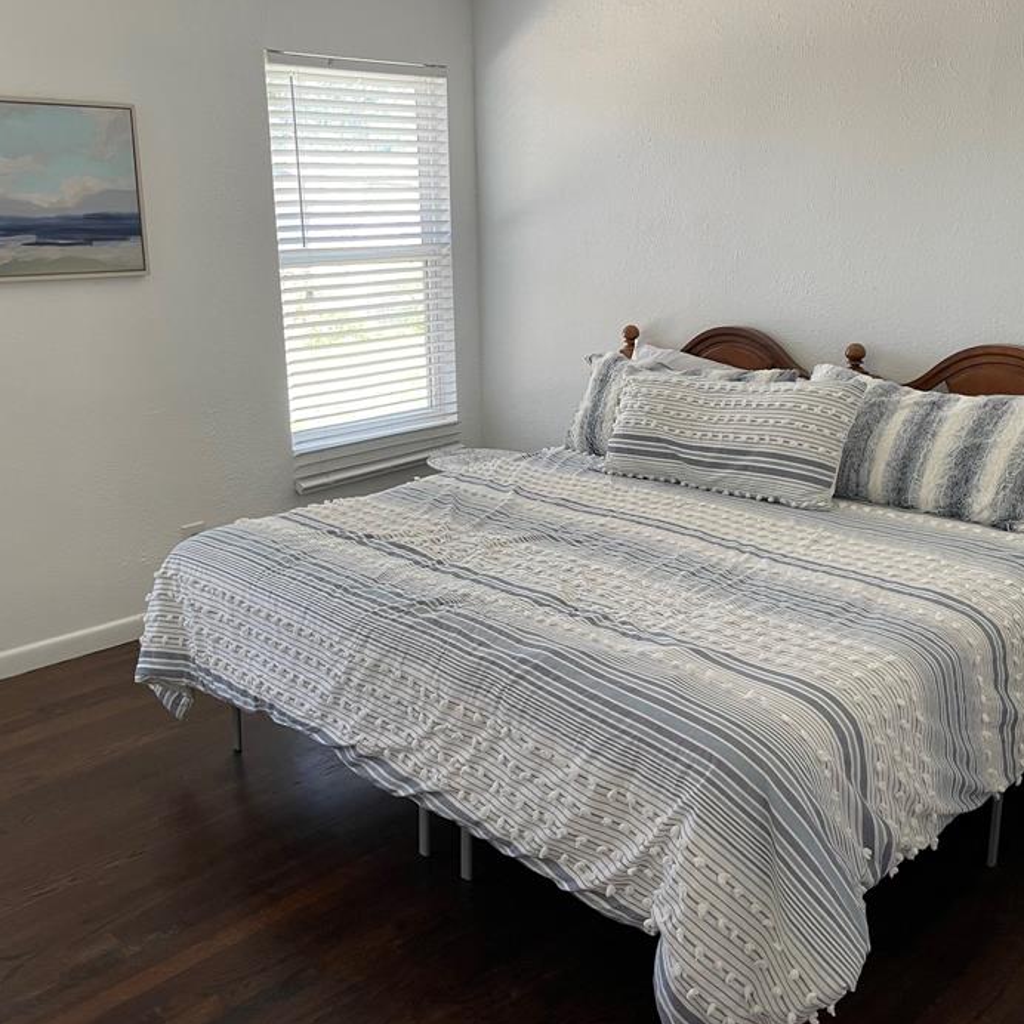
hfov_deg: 48.4
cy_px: 484
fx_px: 1138
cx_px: 533
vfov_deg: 48.4
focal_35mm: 34
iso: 80
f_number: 1.6
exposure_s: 1/60
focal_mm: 4.2
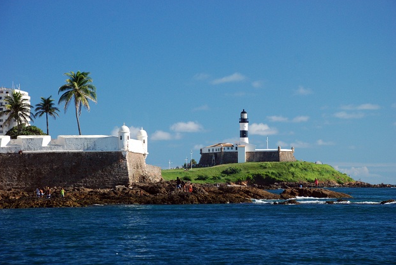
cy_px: 131
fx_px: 1355
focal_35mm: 123
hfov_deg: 16.6
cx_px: 194
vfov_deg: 11.2
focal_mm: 80
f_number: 7.1
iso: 800
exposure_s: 1/500
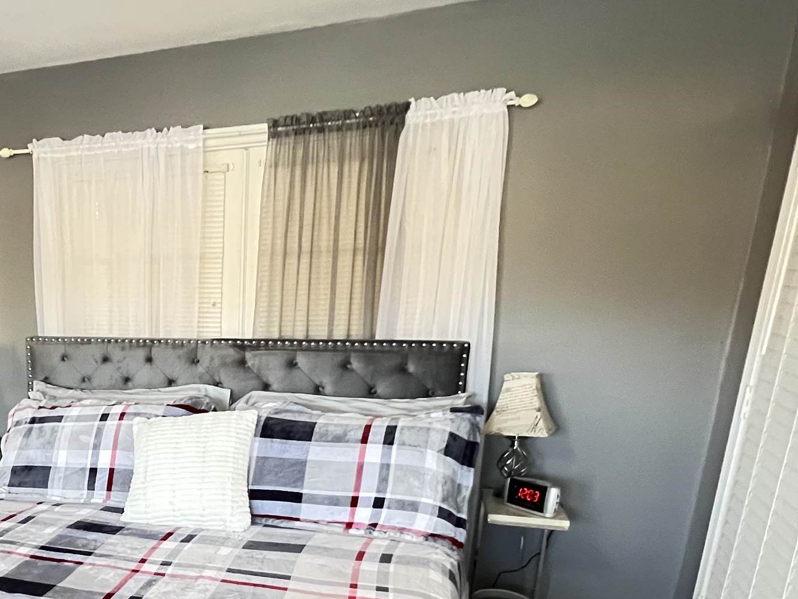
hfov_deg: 54.1
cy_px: 502
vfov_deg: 43.9
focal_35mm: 30
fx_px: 692
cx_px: 115
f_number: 1.8
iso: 800
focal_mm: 1.57
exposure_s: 1/40
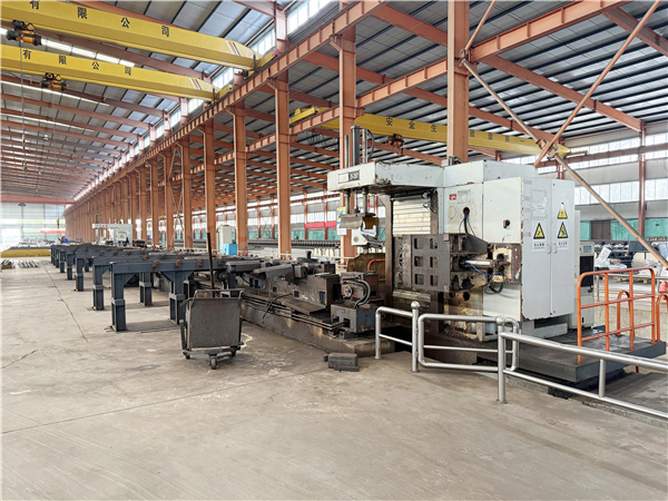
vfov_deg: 56.8
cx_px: 334
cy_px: 250
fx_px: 463
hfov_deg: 71.6
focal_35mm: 24
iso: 320
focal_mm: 6.76
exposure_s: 1/50
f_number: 1.78
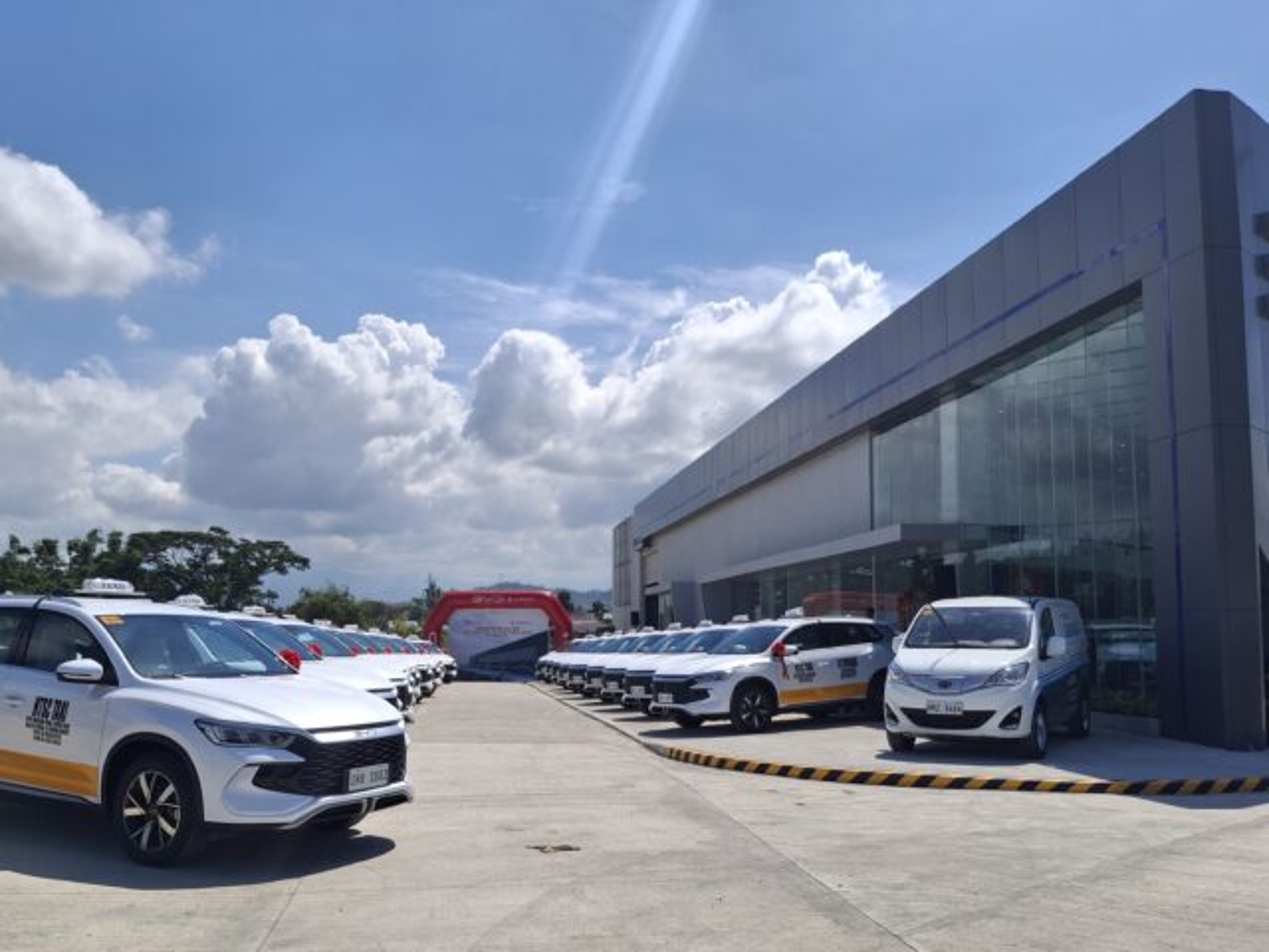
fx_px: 916
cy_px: 476
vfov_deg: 54.9
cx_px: 634
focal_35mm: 25
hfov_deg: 69.4
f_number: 1.8
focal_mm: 4.69
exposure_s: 1/5000
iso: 32
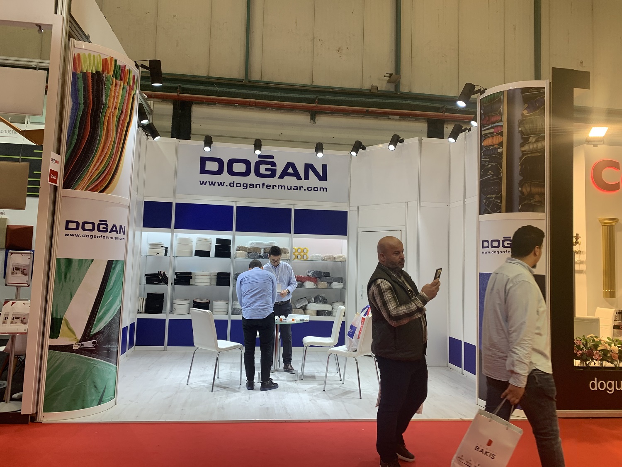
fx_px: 467
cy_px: 234
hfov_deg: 67.3
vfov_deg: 53.1
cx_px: 311
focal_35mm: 26
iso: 64
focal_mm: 4.25
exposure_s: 1/100
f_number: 1.8
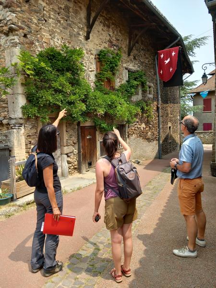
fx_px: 225
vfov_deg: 65.3
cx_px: 108
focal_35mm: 27
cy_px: 144
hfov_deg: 51.4
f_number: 1.8
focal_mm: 4
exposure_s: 1/208
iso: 20
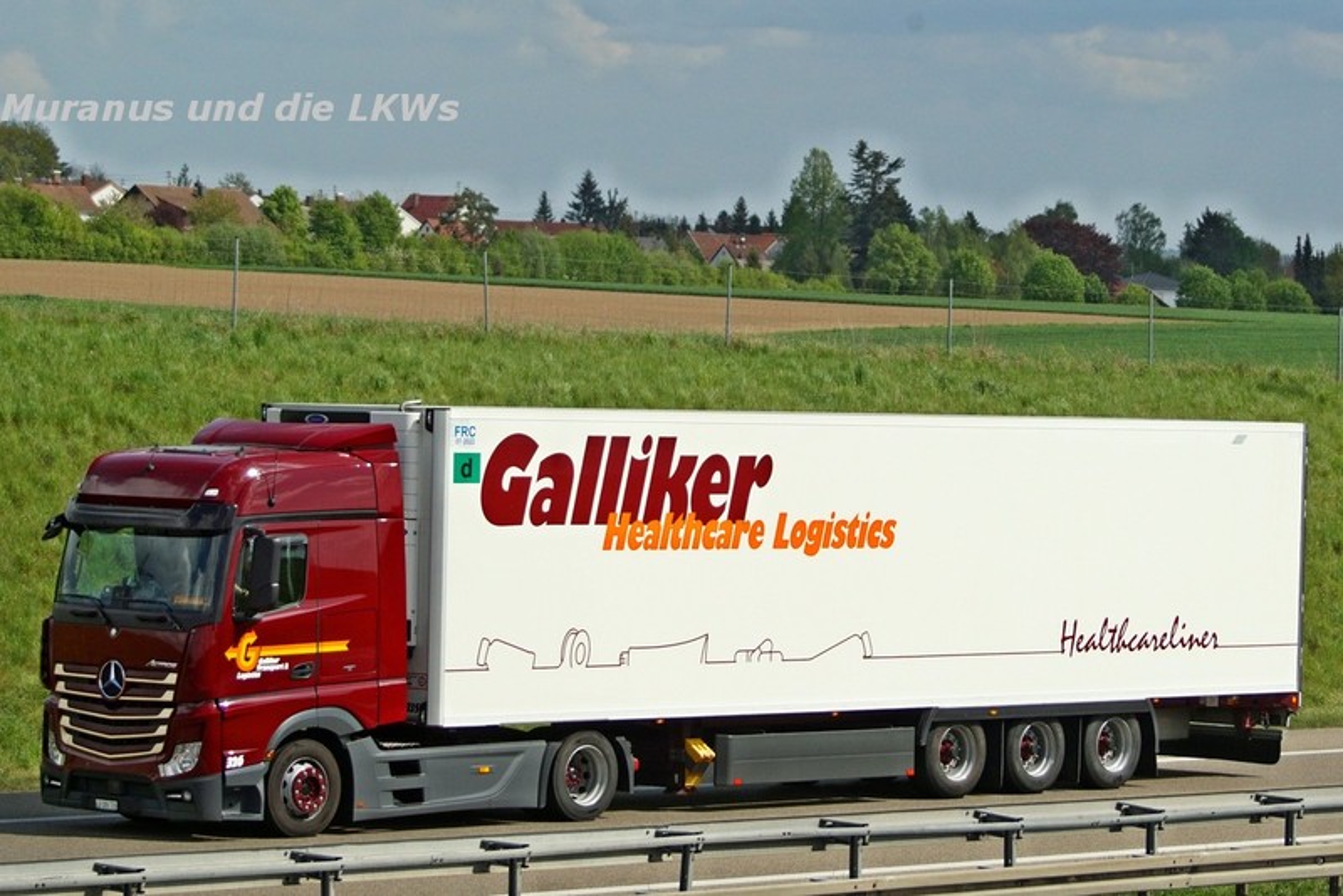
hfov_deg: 18.2
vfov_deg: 12.2
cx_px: 672
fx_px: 4198
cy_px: 448
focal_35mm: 112
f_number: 5
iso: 400
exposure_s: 1/2500
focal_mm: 75
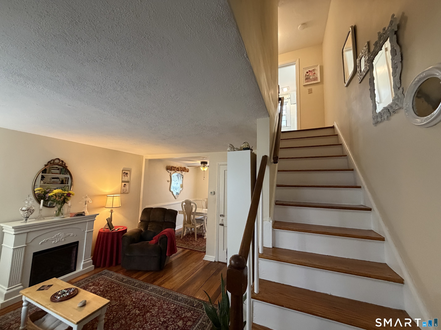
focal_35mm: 14
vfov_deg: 85.7
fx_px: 178
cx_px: 220
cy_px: 165
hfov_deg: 102.1
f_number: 2.2
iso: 500
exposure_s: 1/60
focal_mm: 2.22
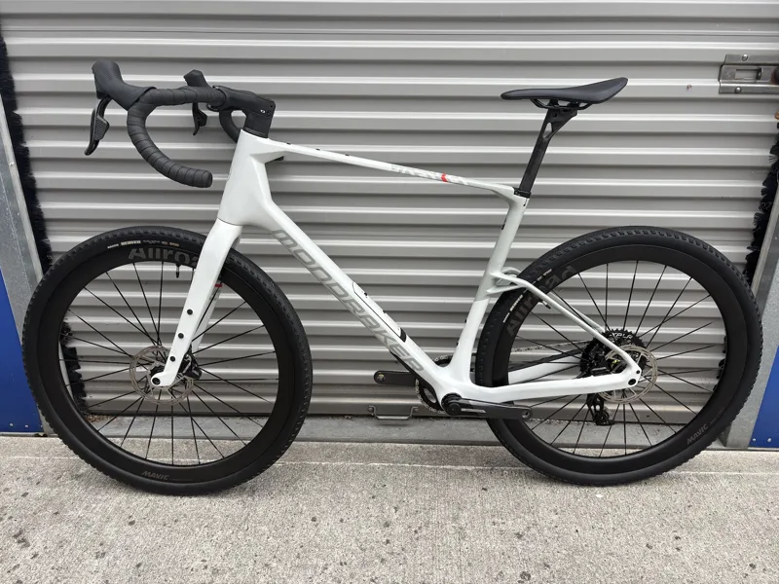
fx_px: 585
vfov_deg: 53.1
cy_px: 292
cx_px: 390
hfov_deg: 67.3
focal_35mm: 26
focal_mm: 5.96
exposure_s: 1/147
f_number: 1.6
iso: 32
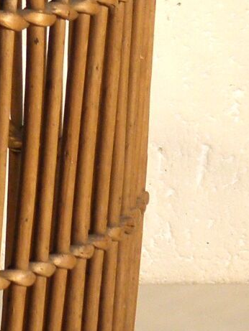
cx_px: -244
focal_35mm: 261
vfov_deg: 7.4
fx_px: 2502
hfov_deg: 5.6
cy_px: -185
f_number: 3.9
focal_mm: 8.6
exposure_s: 1/40
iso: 100
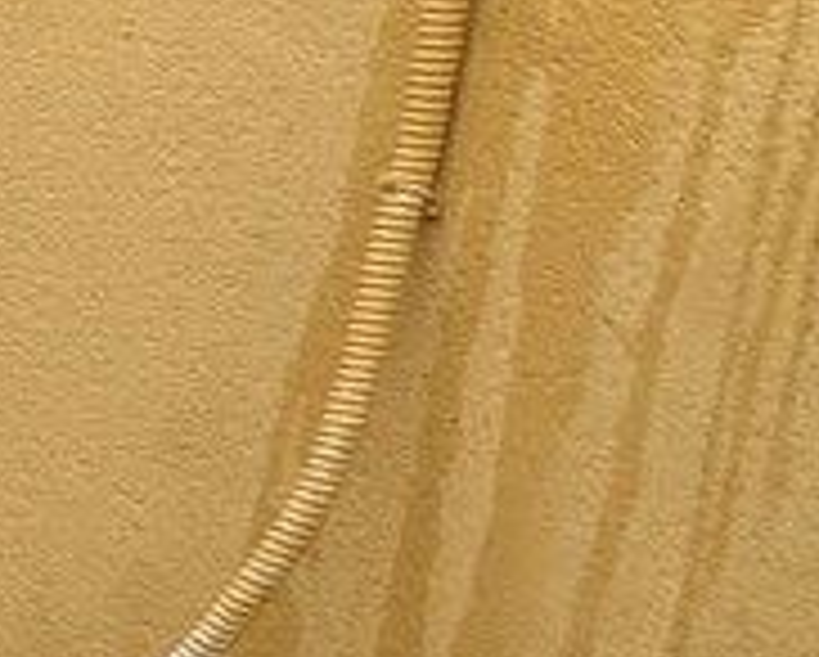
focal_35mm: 108
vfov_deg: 13.9
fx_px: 2621
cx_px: -2268
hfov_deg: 8.8
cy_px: -122
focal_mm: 2.22
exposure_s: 1/564
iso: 40
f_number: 2.2
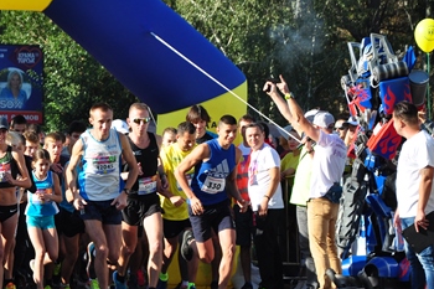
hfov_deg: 10.6
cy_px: 183
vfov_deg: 7.1
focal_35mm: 193
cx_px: 72
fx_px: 2324
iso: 400
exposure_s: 1/640
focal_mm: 75
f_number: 6.3
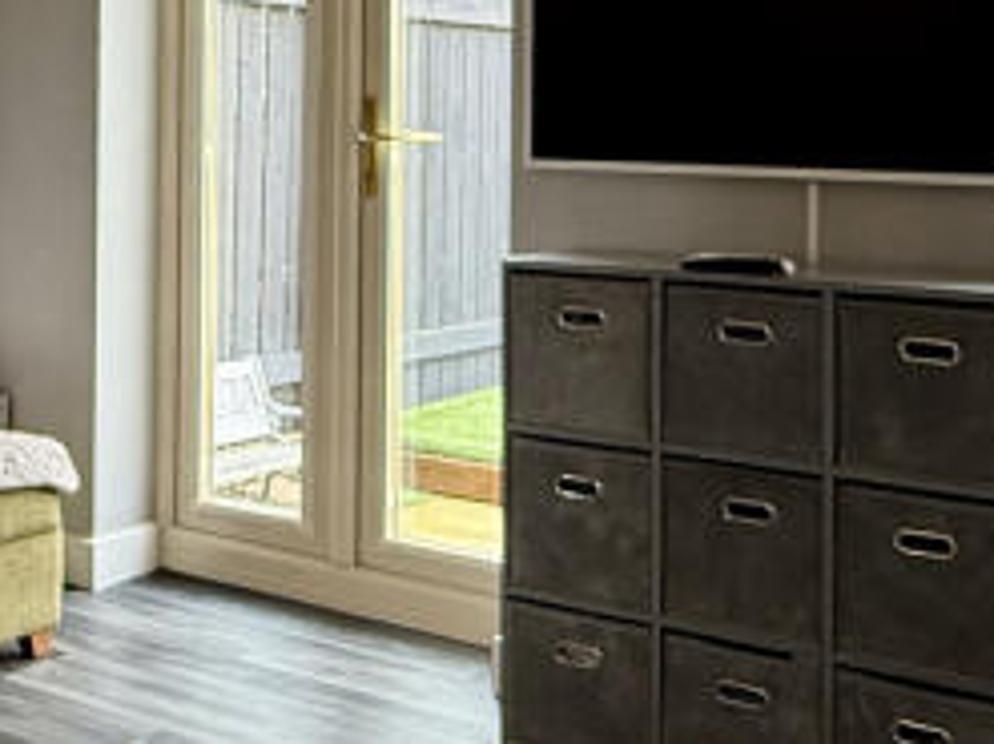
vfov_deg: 24.6
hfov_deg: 32.6
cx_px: 250
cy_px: 88
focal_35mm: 58
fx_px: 1665
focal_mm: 2.22
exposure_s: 1/100
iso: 320
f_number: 2.2
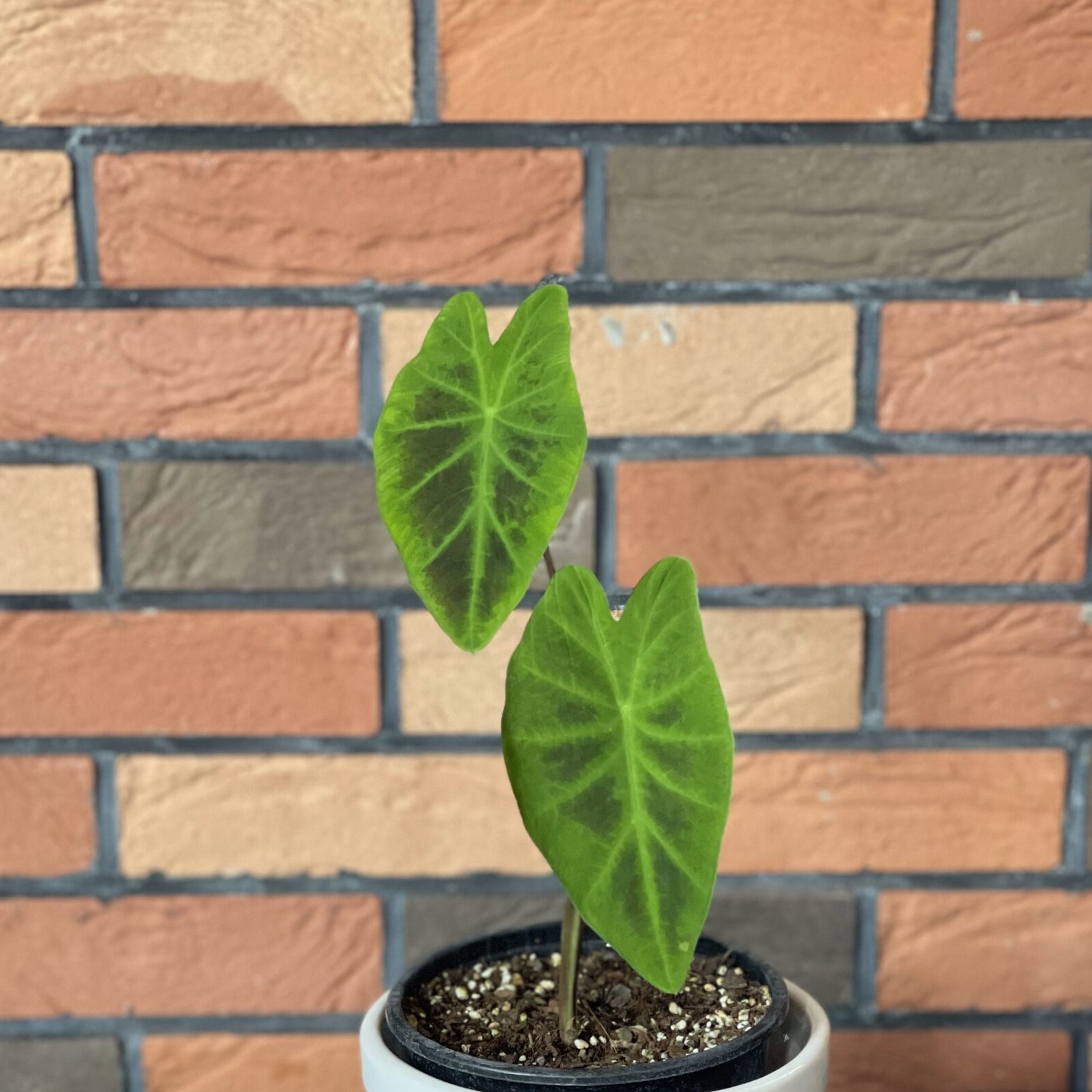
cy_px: 761
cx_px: 536
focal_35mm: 91
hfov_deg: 19.1
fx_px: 3248
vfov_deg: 19.0
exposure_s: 1/92
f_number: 2.2
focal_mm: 7.5
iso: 250
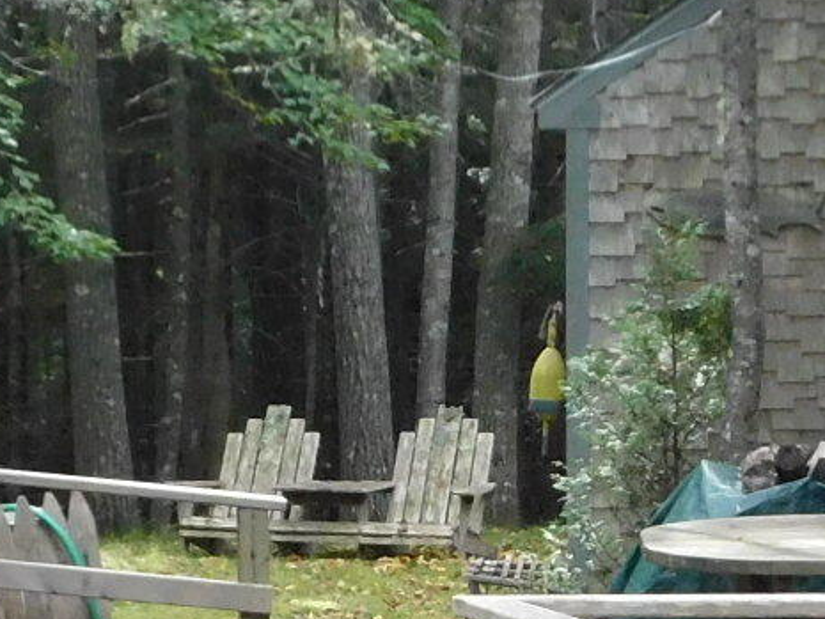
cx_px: 513
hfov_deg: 11.2
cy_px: 479
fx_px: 4196
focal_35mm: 176
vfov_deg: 8.4
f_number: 3.5
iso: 400
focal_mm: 6.3
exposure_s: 1/320
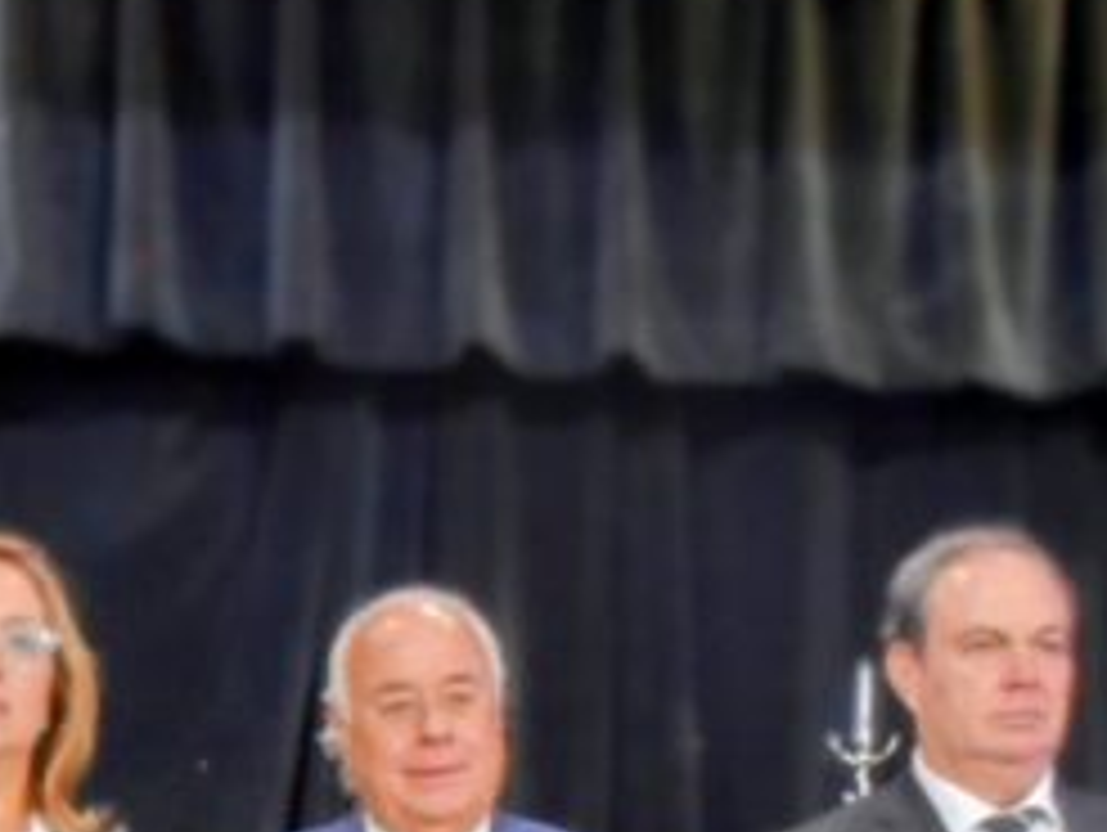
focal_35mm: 108
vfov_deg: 12.9
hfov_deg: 17.2
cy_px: 1324
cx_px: -297
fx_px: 3457
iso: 1600
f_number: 4.5
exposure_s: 1/60
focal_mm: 18
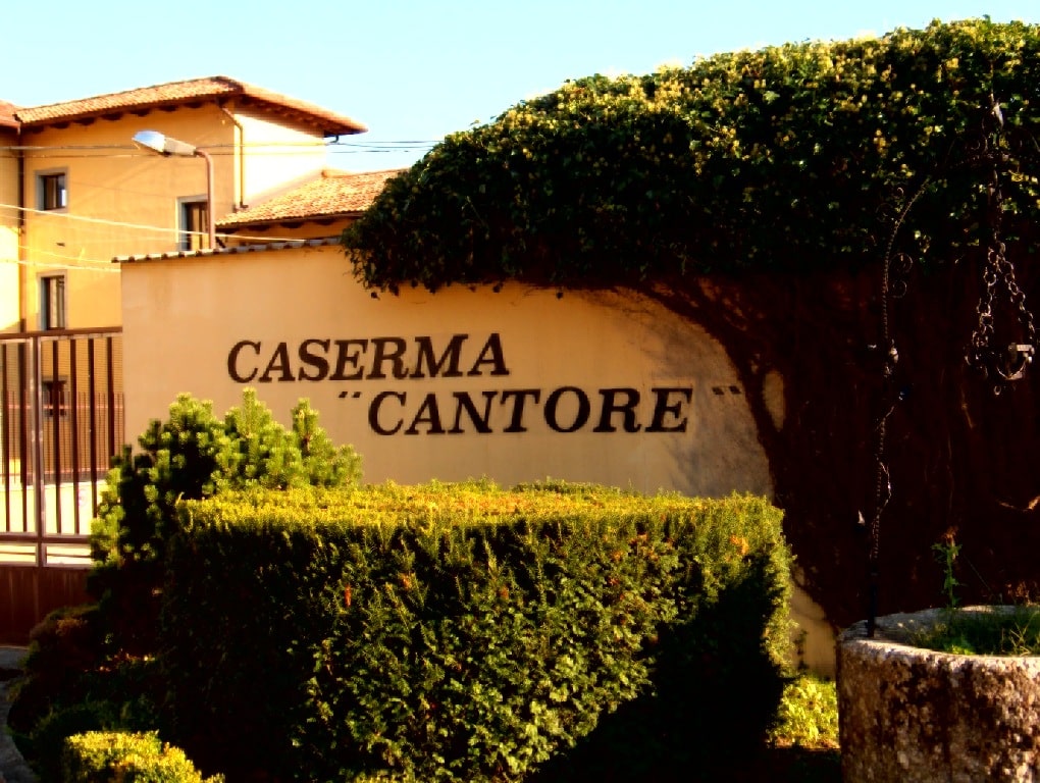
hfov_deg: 42.9
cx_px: 520
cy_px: 392
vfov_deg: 33.0
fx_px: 1324
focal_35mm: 44
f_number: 2.9
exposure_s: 1/291
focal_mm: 9
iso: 100
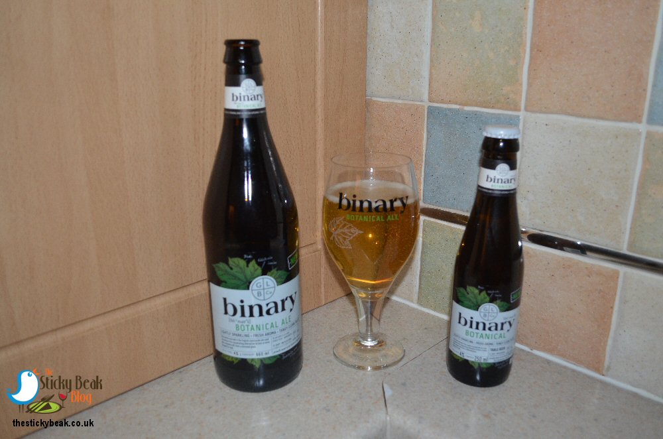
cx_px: 332
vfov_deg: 43.4
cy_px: 220
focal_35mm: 30
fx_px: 551
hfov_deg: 62.0
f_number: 3.8
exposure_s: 1/60
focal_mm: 20
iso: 1000
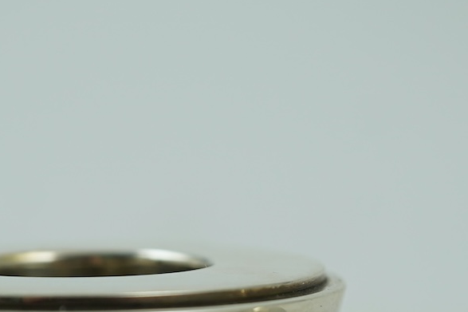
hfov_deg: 14.8
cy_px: 393
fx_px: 1793
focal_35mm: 138
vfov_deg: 9.8
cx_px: 142
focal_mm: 30
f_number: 7.1
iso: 200
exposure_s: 1/40
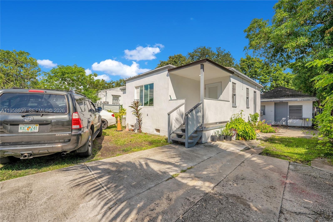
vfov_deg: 81.2
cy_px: 111
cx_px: 166
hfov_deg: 104.3
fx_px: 129
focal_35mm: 14
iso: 100
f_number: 5
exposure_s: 1/800
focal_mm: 14
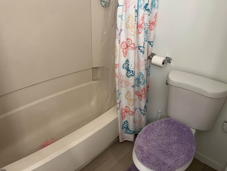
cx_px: 114
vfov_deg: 53.1
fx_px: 170
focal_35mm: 26
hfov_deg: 67.3
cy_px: 86
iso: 160
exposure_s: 1/60
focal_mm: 5.1
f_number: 1.6
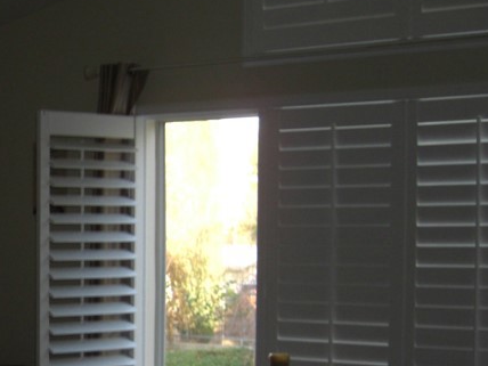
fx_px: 1283
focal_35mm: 91
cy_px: 330
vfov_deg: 16.0
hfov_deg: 20.5
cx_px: -46
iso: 200
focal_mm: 7.9
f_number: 2.8
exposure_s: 1/60
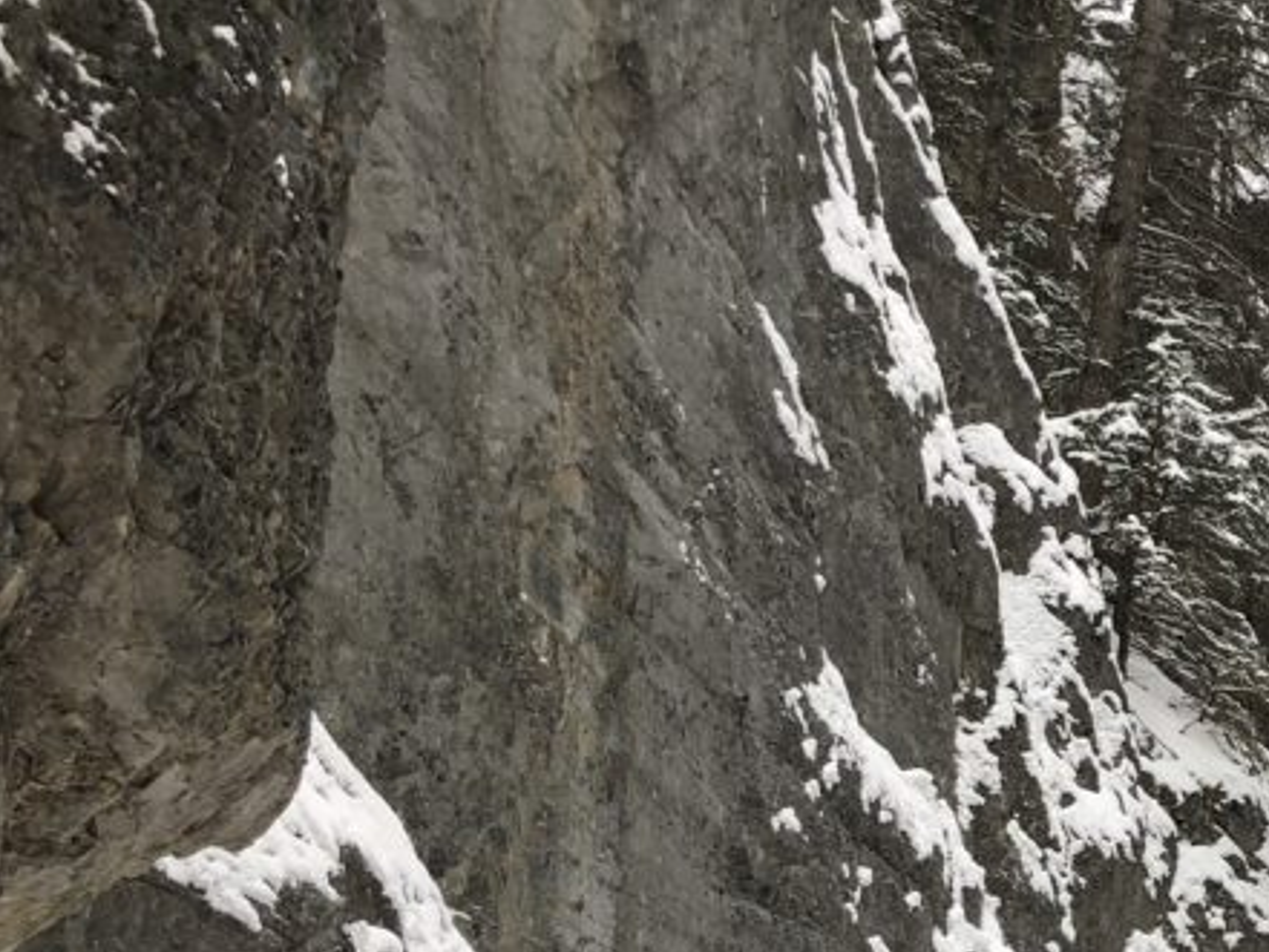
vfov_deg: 21.7
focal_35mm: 65
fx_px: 2384
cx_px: 1468
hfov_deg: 26.9
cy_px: 964
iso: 32
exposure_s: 1/120
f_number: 1.8
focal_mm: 3.99
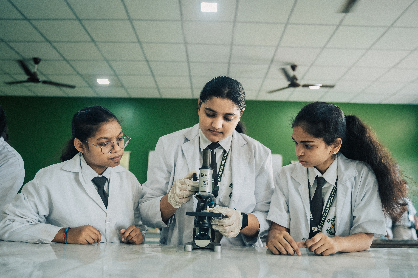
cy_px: 139
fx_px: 372
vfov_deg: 41.1
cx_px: 209
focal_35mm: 32
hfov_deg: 58.7
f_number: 2.8
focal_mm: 32
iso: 1250
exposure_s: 1/160
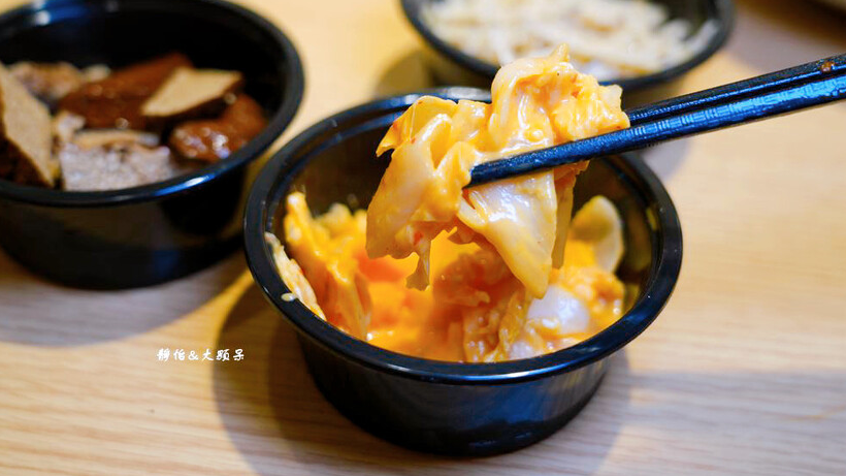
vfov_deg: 23.4
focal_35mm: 51
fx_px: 1144
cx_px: 420
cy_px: 187
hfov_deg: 40.6
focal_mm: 47
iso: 320
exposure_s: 1/60
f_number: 4.5
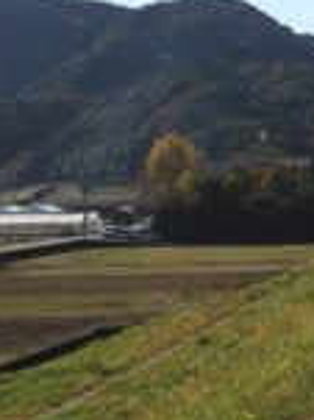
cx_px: 553
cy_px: 270
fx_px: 1393
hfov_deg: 11.9
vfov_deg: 17.1
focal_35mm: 115
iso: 25
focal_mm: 4.15
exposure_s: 1/3077
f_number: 2.2
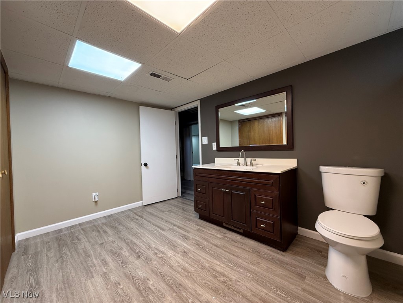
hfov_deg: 102.1
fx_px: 163
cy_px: 152
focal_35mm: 14
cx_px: 202
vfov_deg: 85.7
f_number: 2.2
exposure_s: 1/120
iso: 250
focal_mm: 2.22
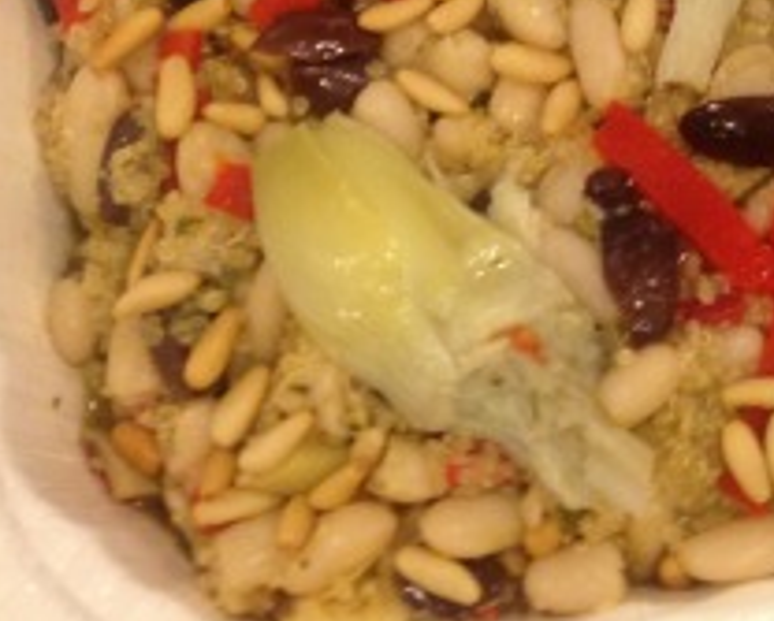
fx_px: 1881
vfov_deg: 18.3
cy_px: -6
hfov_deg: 22.6
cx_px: 714
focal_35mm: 82
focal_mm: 4.28
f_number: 2.4
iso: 125
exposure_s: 1/20
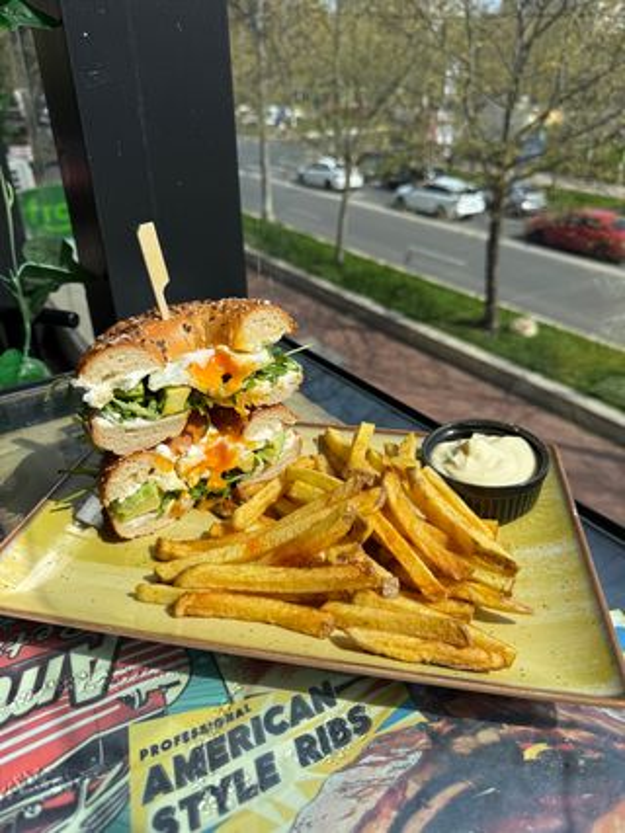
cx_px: 312
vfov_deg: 71.6
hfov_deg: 56.8
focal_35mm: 24
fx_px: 578
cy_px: 416
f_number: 1.78
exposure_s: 1/3759
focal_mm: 6.76
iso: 80
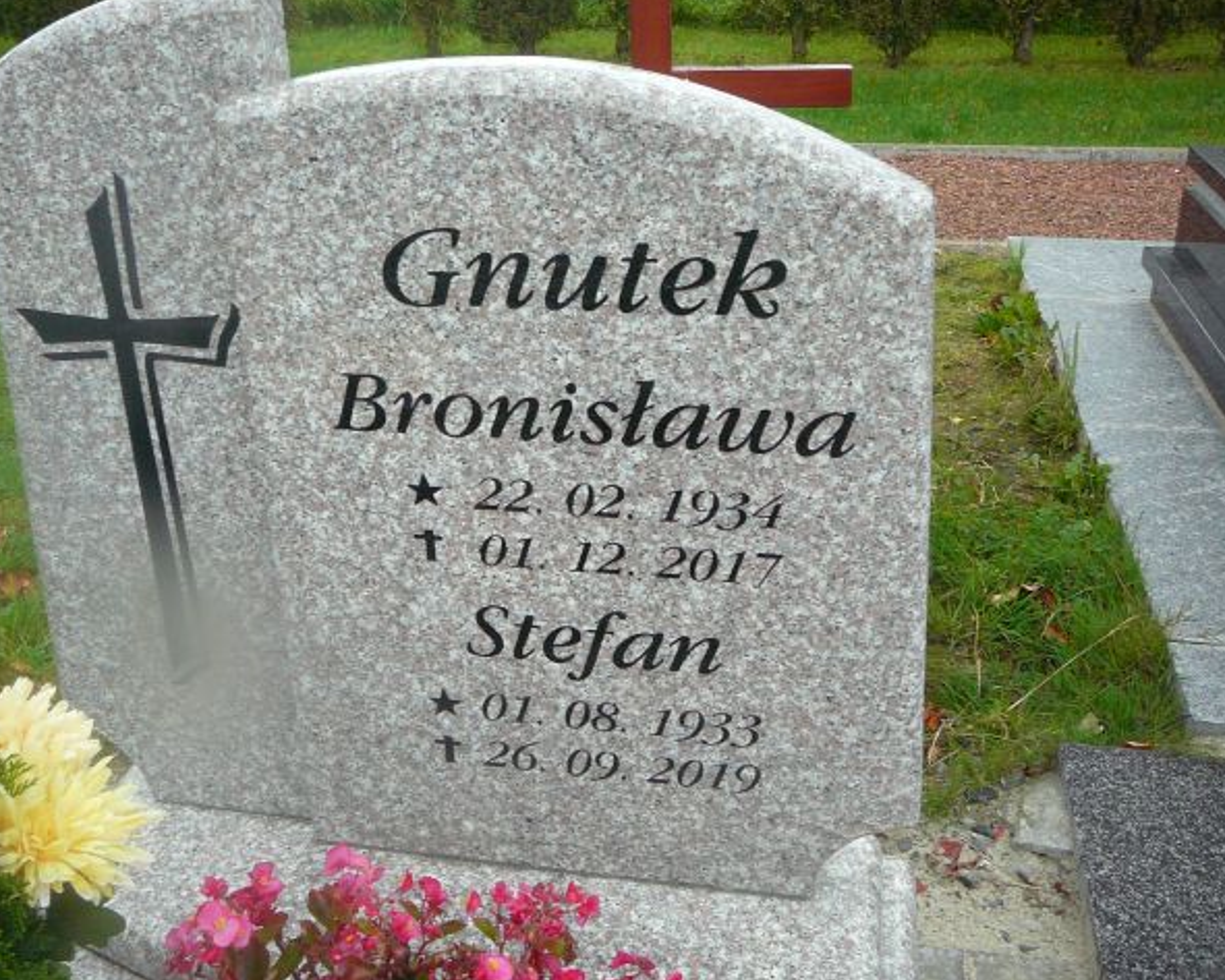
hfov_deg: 49.1
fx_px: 1342
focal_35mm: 37
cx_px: 578
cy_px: 485
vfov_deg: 40.1
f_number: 2.8
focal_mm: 5.2
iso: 200
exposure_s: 1/30
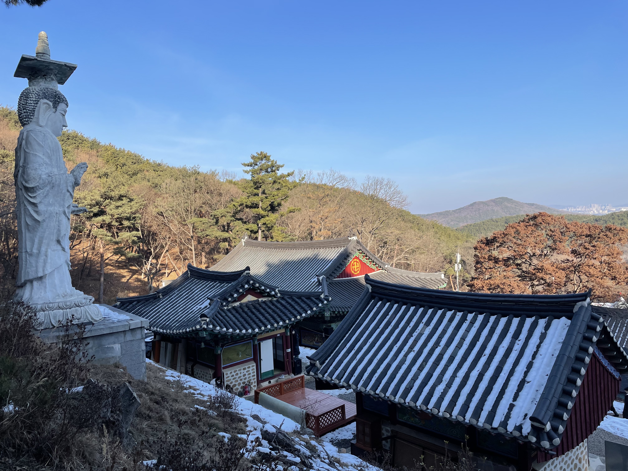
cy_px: 236
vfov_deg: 53.1
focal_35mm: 26
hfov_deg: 67.3
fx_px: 472
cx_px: 314
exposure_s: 1/2304
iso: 32
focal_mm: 4.2
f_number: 1.6
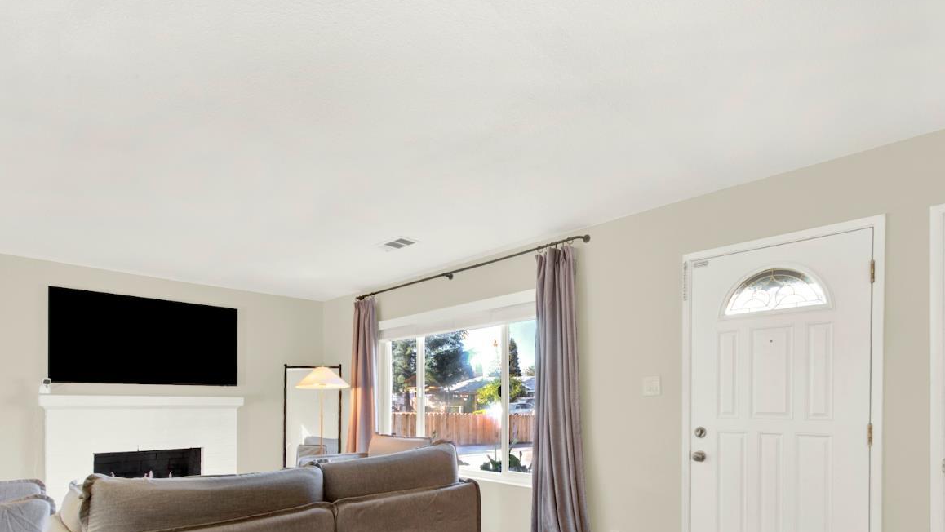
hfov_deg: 89.1
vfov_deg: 55.4
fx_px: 476
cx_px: 533
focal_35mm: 19
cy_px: 403
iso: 100
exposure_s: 1/4
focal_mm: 14
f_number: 14
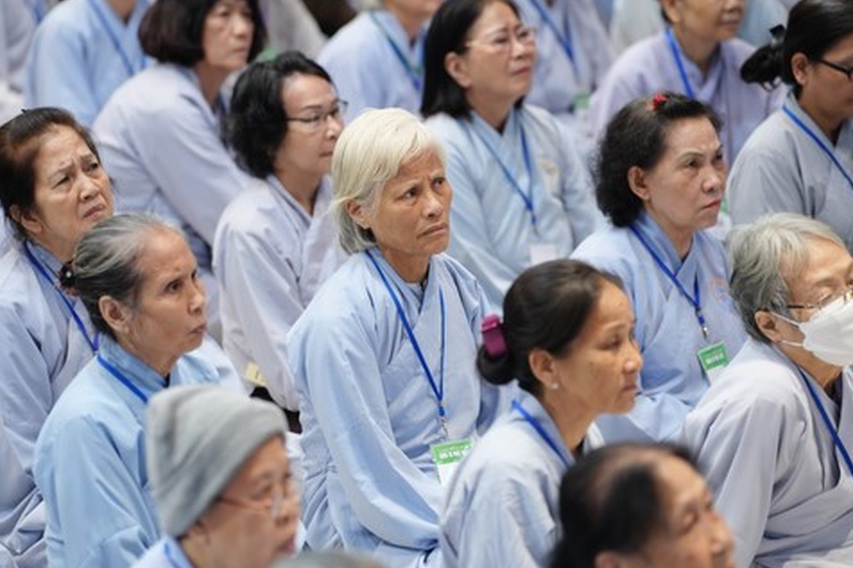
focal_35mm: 205
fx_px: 4855
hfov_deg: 10.0
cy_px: 262
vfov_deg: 6.7
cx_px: 351
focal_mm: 150
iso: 1250
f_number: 2.8
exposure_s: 1/80
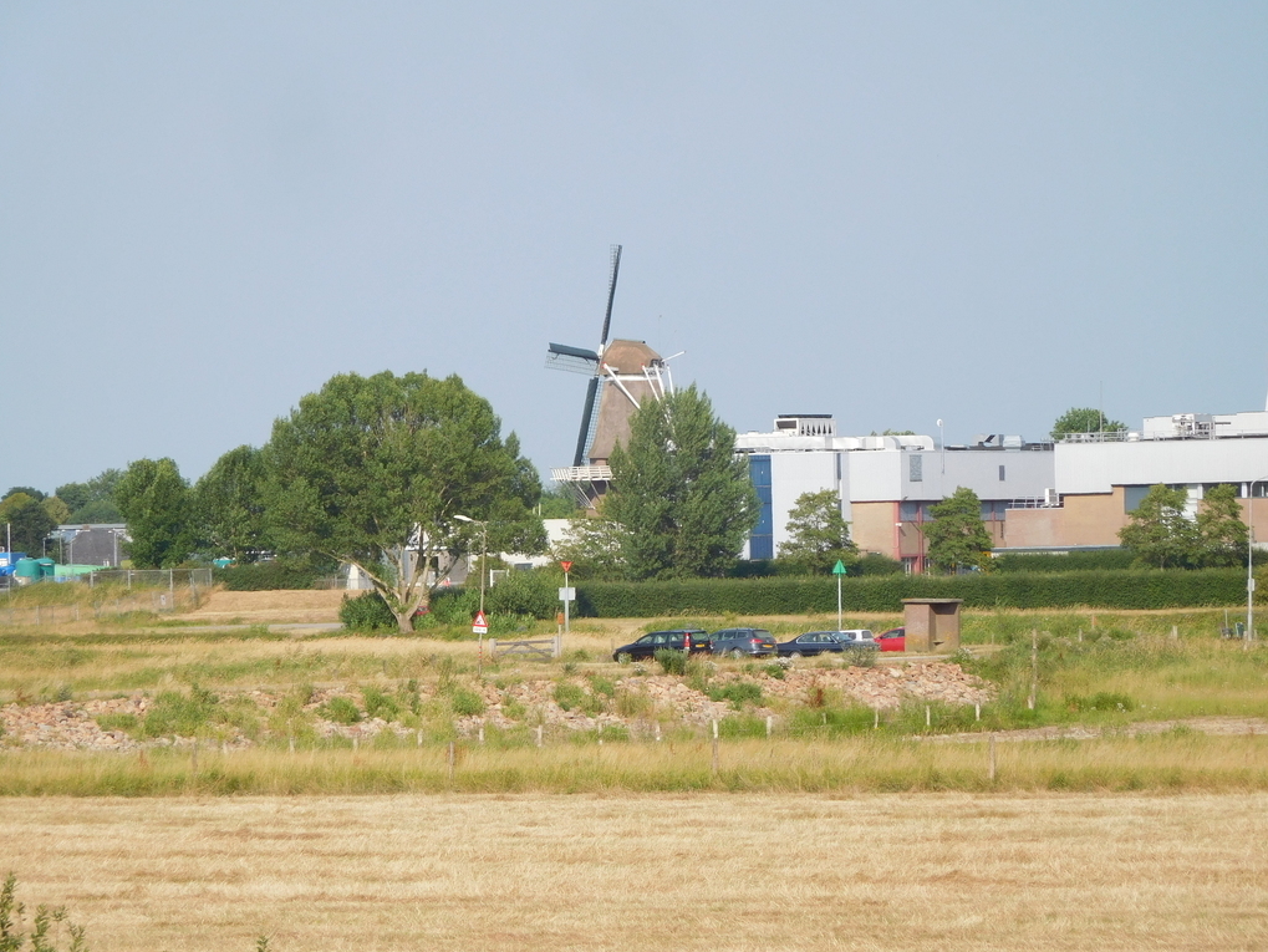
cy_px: 475
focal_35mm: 226
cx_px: 636
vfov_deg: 6.6
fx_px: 8281
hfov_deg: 8.8
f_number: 5.5
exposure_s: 1/500
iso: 125
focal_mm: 40.1
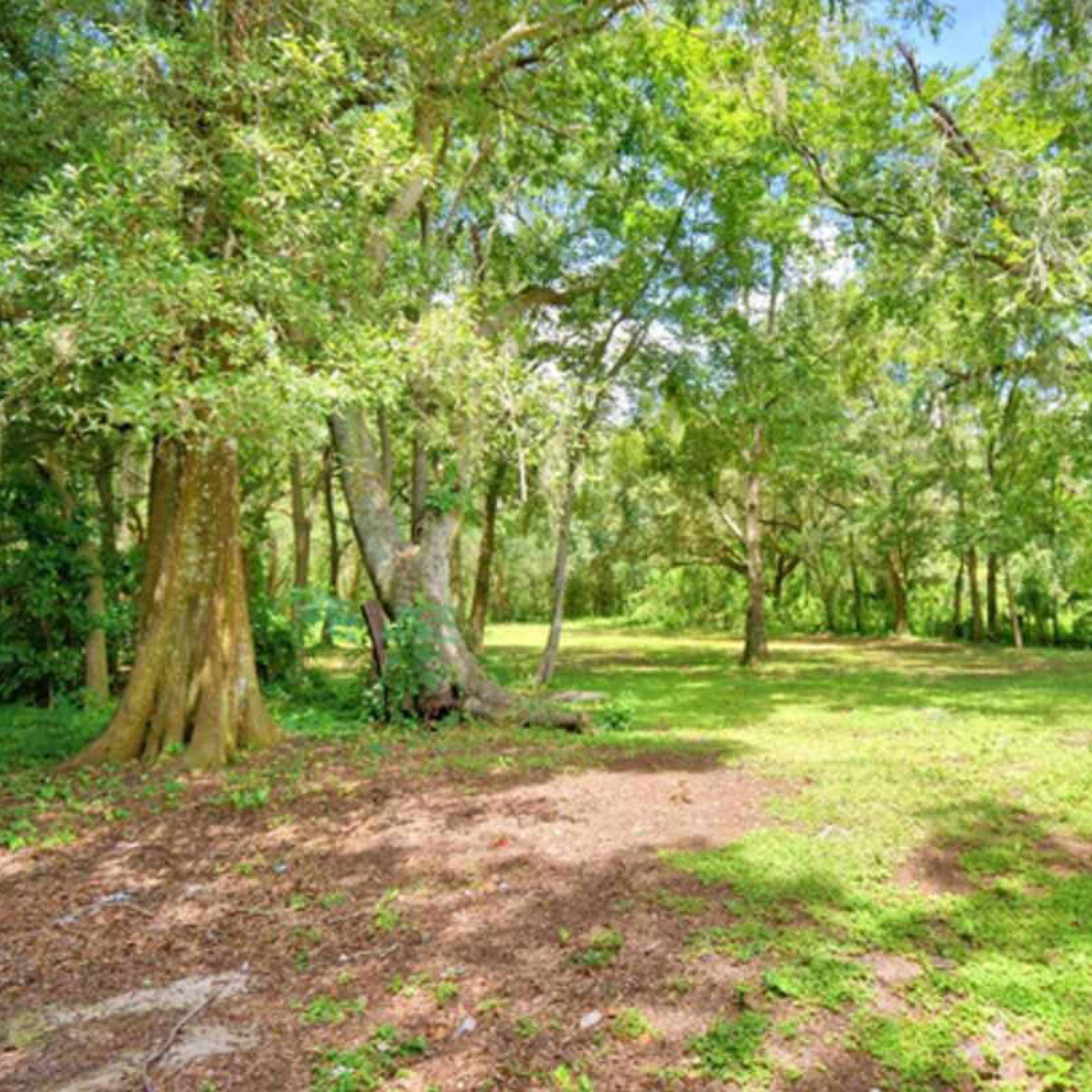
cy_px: 549
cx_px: 744
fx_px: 714
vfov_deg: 74.8
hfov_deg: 72.2
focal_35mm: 20
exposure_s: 1/500
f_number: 4.5
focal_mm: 10
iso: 200
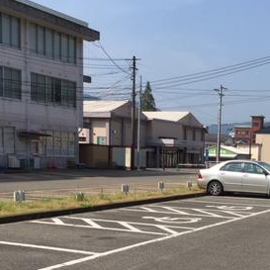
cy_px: 224
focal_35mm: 60
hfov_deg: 28.0
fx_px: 529
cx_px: 218
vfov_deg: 27.9
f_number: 2.2
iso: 25
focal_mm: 4.15
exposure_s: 1/2079
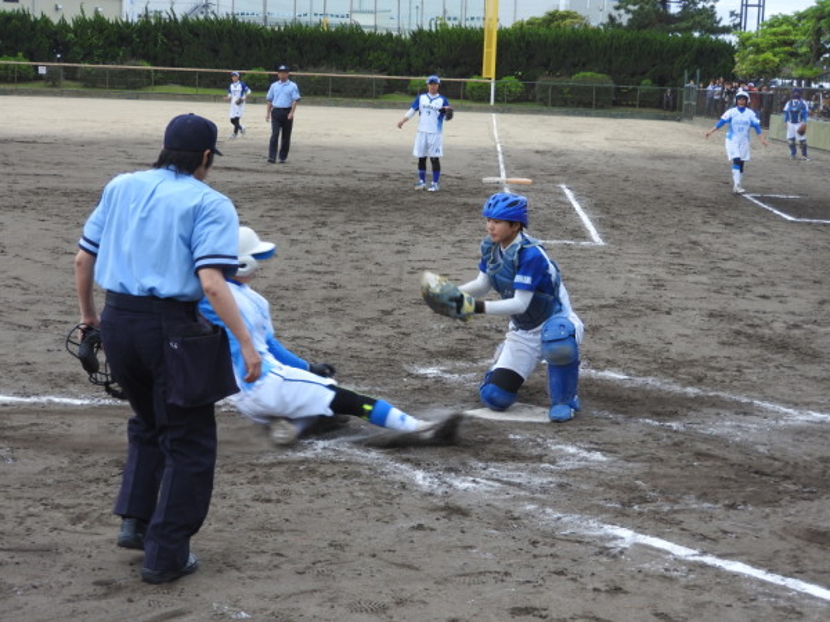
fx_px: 1678
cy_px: 311
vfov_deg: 21.0
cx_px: 415
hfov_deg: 27.8
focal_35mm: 70
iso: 100
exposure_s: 1/320
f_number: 4.5
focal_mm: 12.5
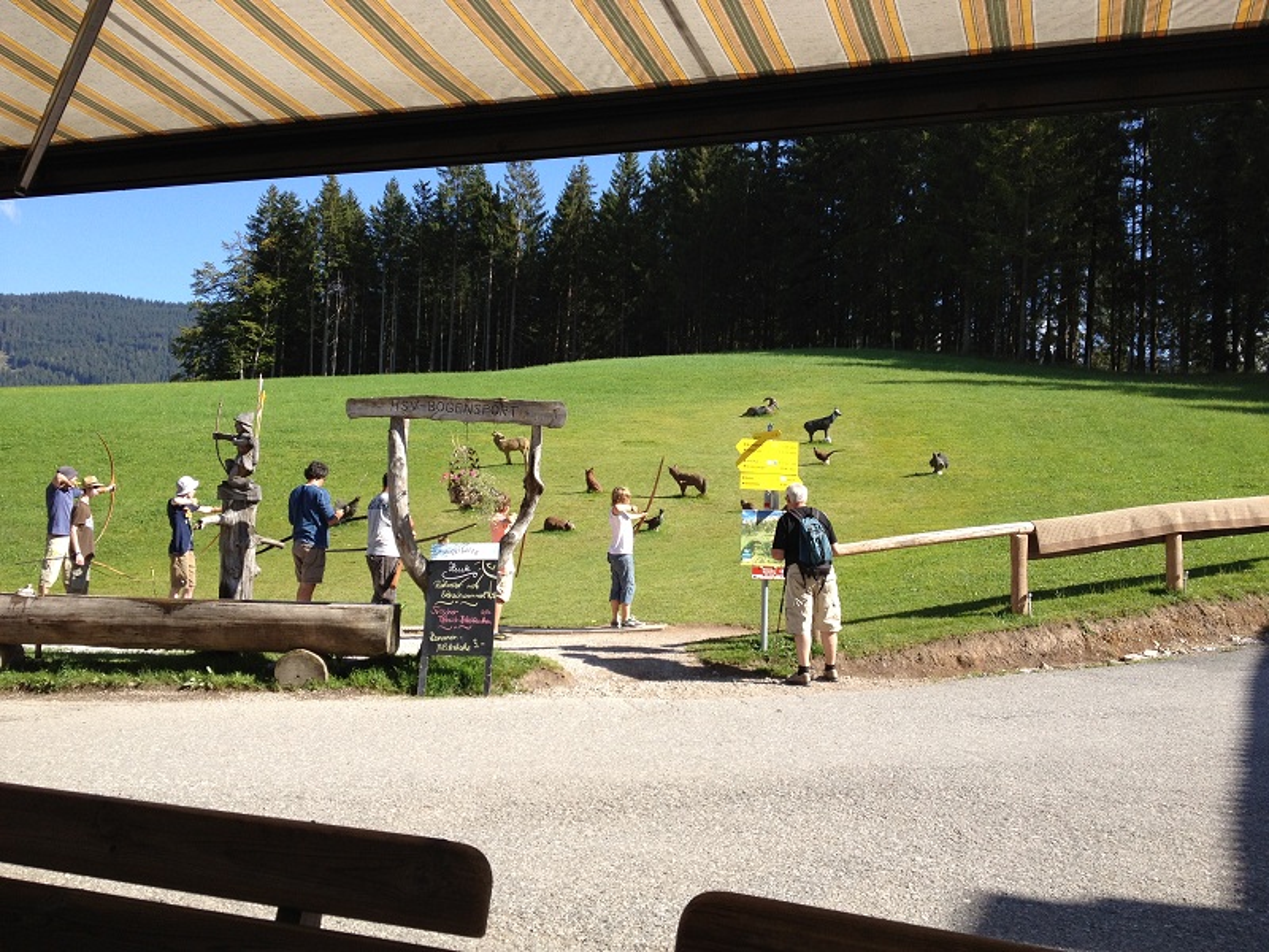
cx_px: 634
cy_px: 476
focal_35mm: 35
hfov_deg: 52.6
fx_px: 1283
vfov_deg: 40.7
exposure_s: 1/824
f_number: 2.4
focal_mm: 4.28
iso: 64
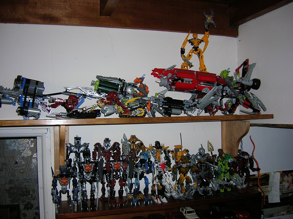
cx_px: 146
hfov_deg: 54.0
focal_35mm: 34
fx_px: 287
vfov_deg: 41.7
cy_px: 110
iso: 50
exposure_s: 1/60.1
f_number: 2.9
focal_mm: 5.7
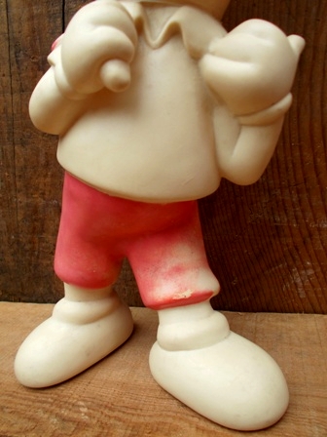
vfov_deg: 60.0
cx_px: 164
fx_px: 378
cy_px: 218
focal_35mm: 30
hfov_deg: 46.8
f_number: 3.4
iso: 100
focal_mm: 5.3
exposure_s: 1/250
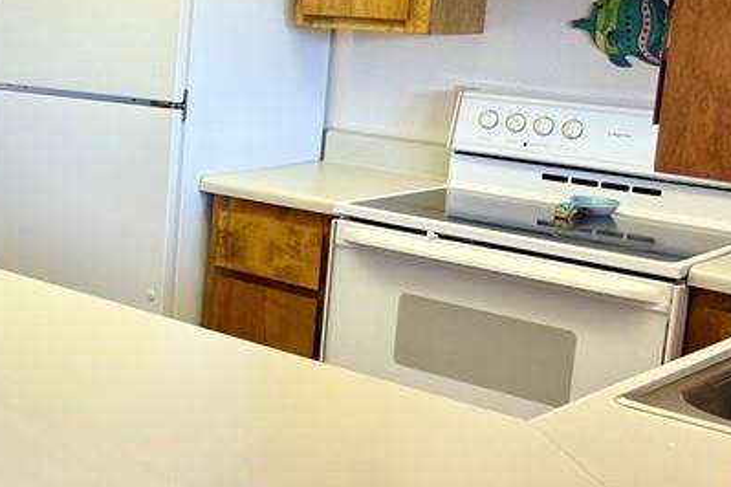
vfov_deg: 21.1
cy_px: 135
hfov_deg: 27.6
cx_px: -143
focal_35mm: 64
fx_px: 1299
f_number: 1.78
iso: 100
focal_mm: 6.76
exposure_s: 1/120
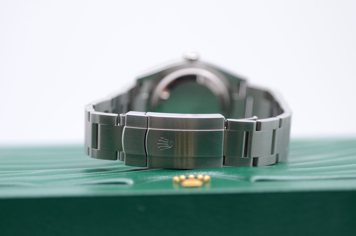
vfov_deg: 15.1
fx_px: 888
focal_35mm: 90
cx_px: 178
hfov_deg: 22.7
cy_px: 118
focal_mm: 60
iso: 280
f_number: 3.2
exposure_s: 1/125
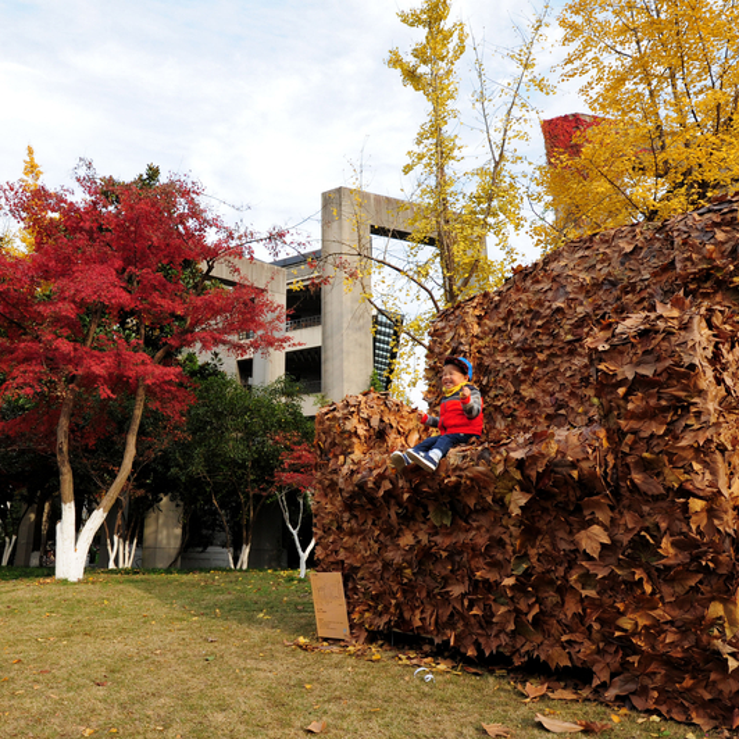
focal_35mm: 23
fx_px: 556
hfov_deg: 66.0
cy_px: 388
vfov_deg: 67.2
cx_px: 265
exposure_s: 1/320
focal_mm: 16
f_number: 8
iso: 640
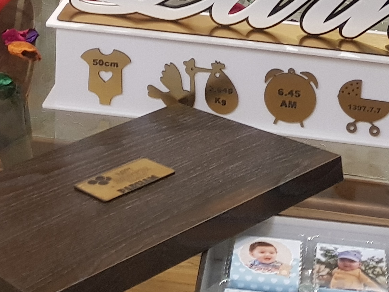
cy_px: -215
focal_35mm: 91
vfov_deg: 14.5
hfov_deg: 21.5
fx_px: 1023
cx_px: 234
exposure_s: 1/29
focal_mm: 4.2
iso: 200
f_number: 1.7
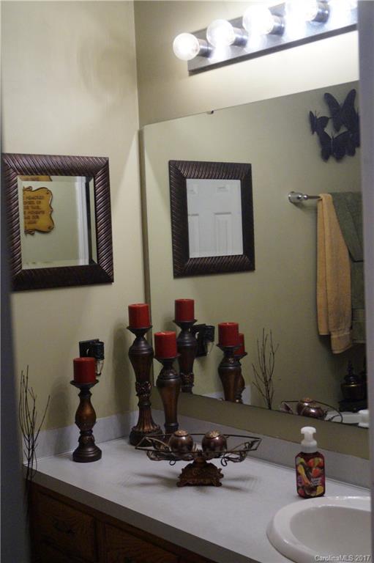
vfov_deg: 43.6
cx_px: 187
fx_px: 702
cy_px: 282
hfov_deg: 29.8
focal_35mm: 45
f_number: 4.5
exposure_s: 1/320
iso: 3200
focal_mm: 30
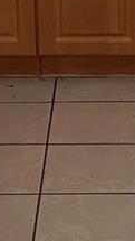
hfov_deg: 7.7
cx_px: 118
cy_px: 53
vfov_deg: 13.6
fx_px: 1005
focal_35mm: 158
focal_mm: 5.7
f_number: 1.5
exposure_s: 1/60
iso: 200
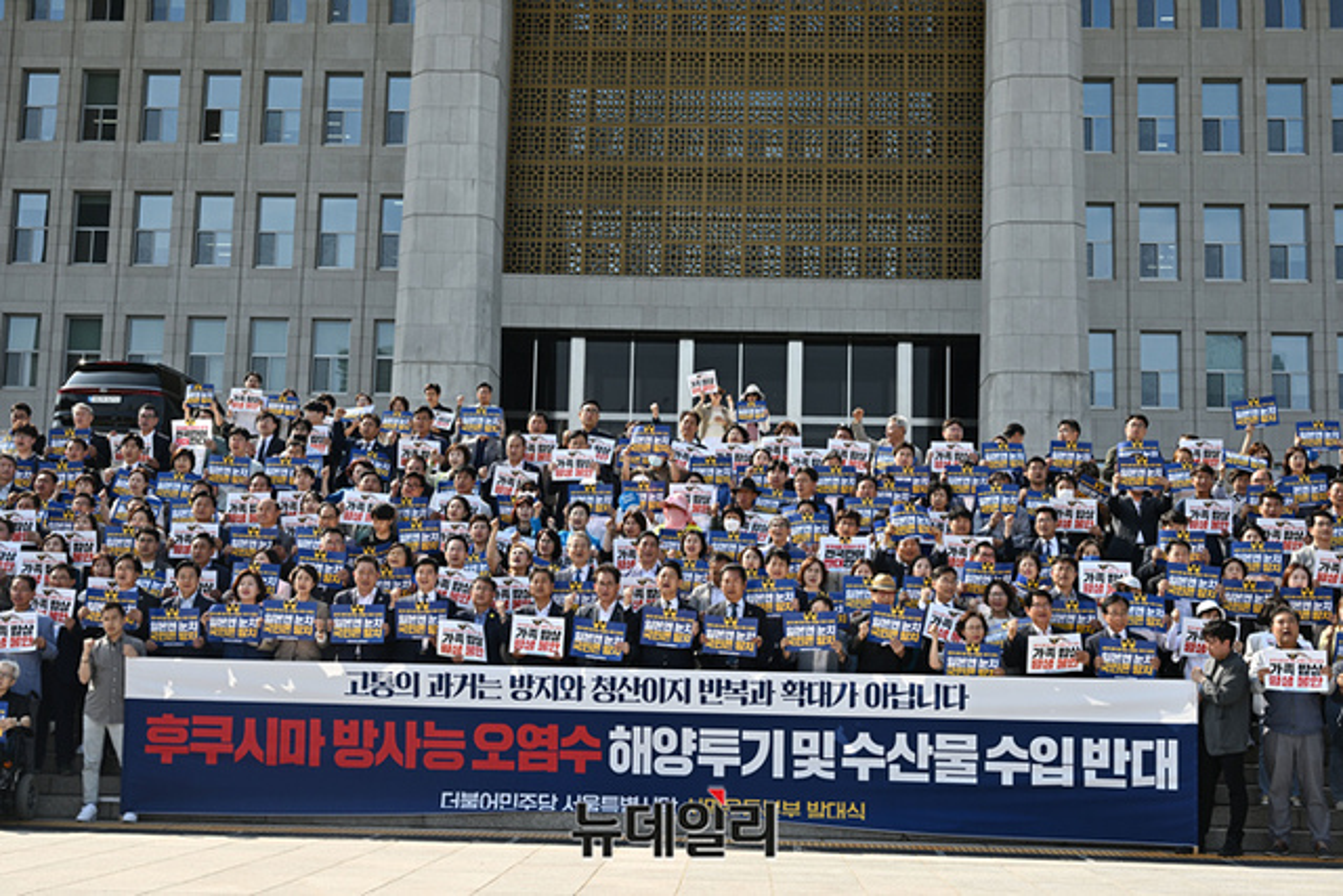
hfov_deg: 45.4
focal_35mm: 43
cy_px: 448
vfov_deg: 31.2
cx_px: 672
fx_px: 1604
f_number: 8
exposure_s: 1/250
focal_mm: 43
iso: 100
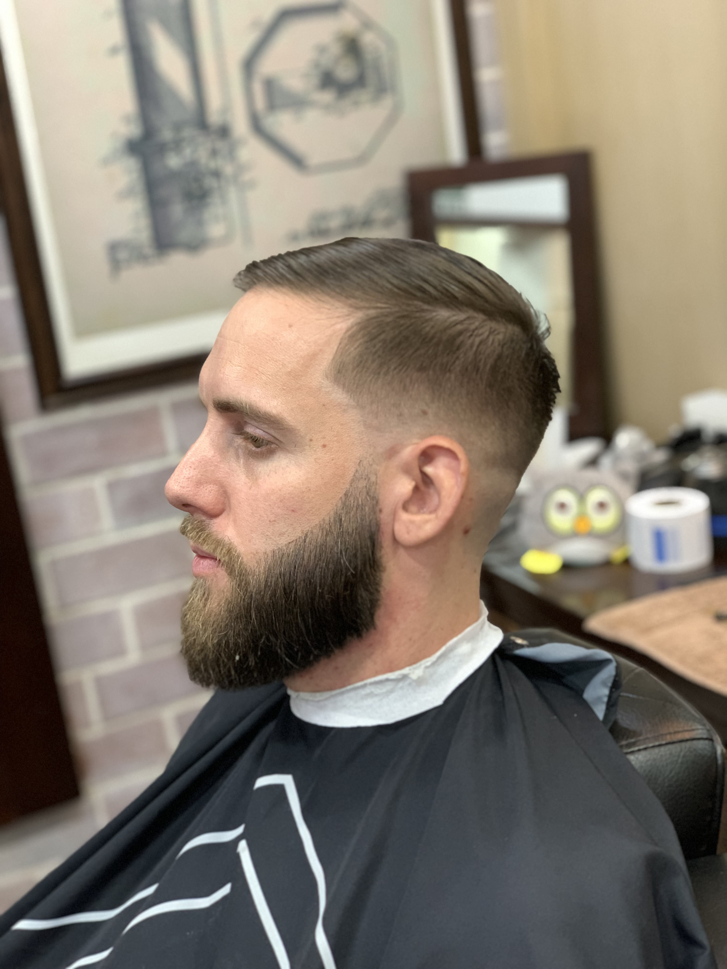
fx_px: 1456
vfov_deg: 36.8
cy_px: 484
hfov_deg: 28.0
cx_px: 364
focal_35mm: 52
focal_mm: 6
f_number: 2.4
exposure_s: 1/60
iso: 160
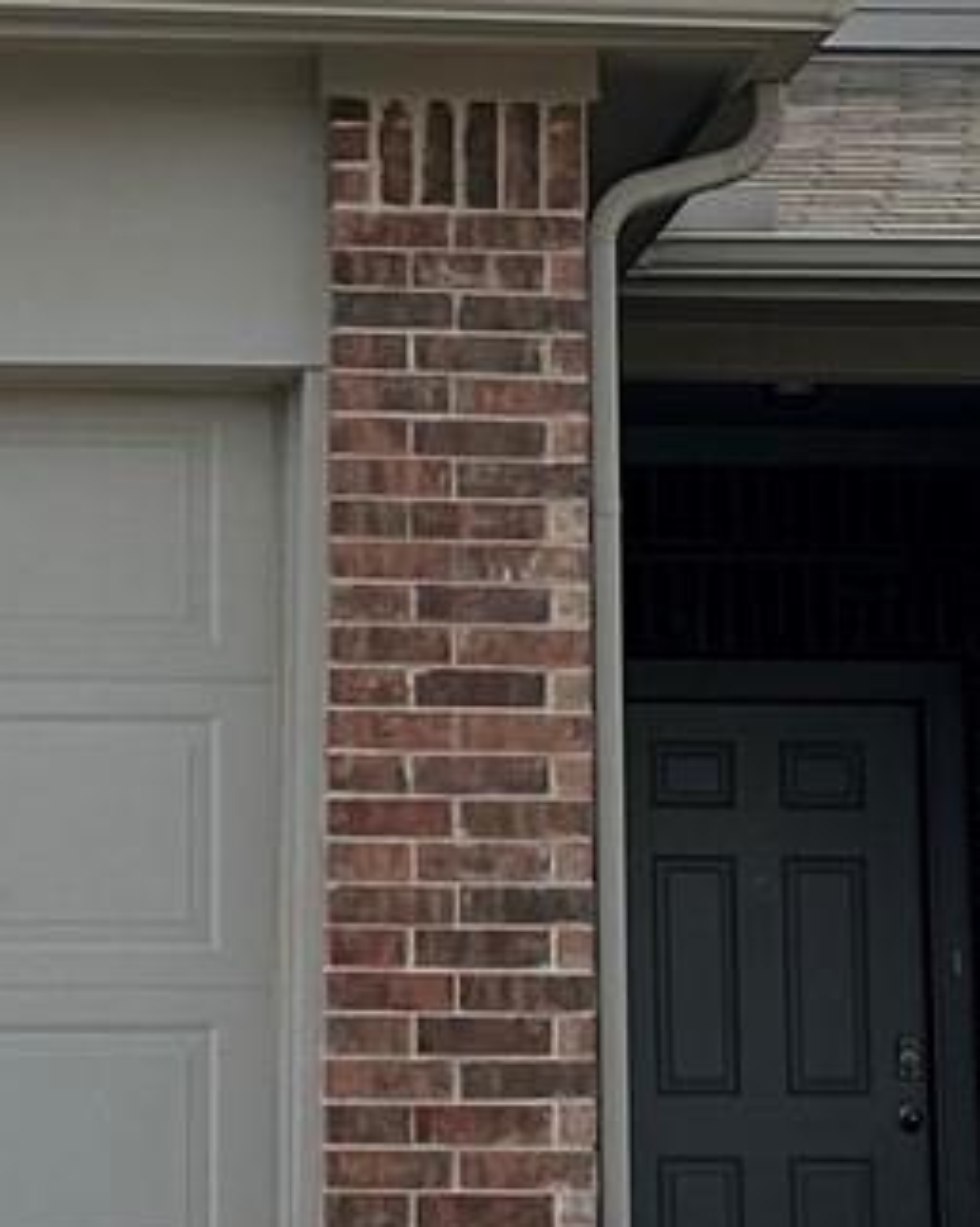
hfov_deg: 9.6
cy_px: 179
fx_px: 5843
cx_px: 292
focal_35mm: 161
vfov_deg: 11.9
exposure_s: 1/2457
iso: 50
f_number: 1.5
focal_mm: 5.7
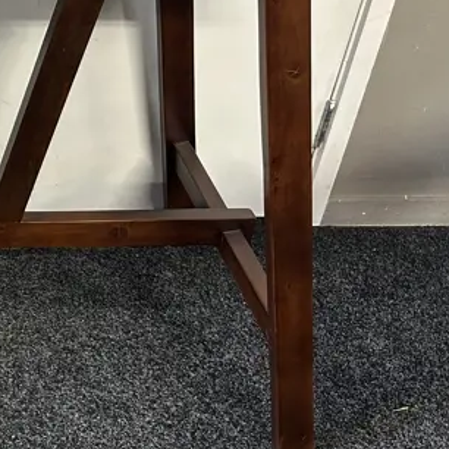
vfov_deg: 24.0
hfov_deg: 22.0
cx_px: -128
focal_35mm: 71
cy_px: 106
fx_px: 1042
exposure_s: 1/50
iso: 250
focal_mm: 6.86
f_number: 1.78
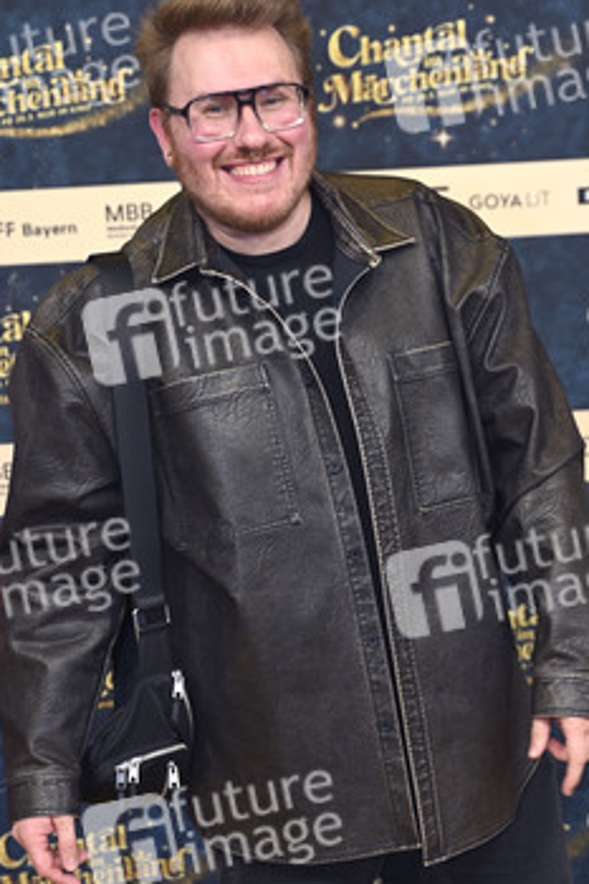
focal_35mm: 56
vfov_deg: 35.7
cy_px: 452
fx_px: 1376
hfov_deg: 24.2
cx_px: 286
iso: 250
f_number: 2.8
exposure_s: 1/160
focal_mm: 49
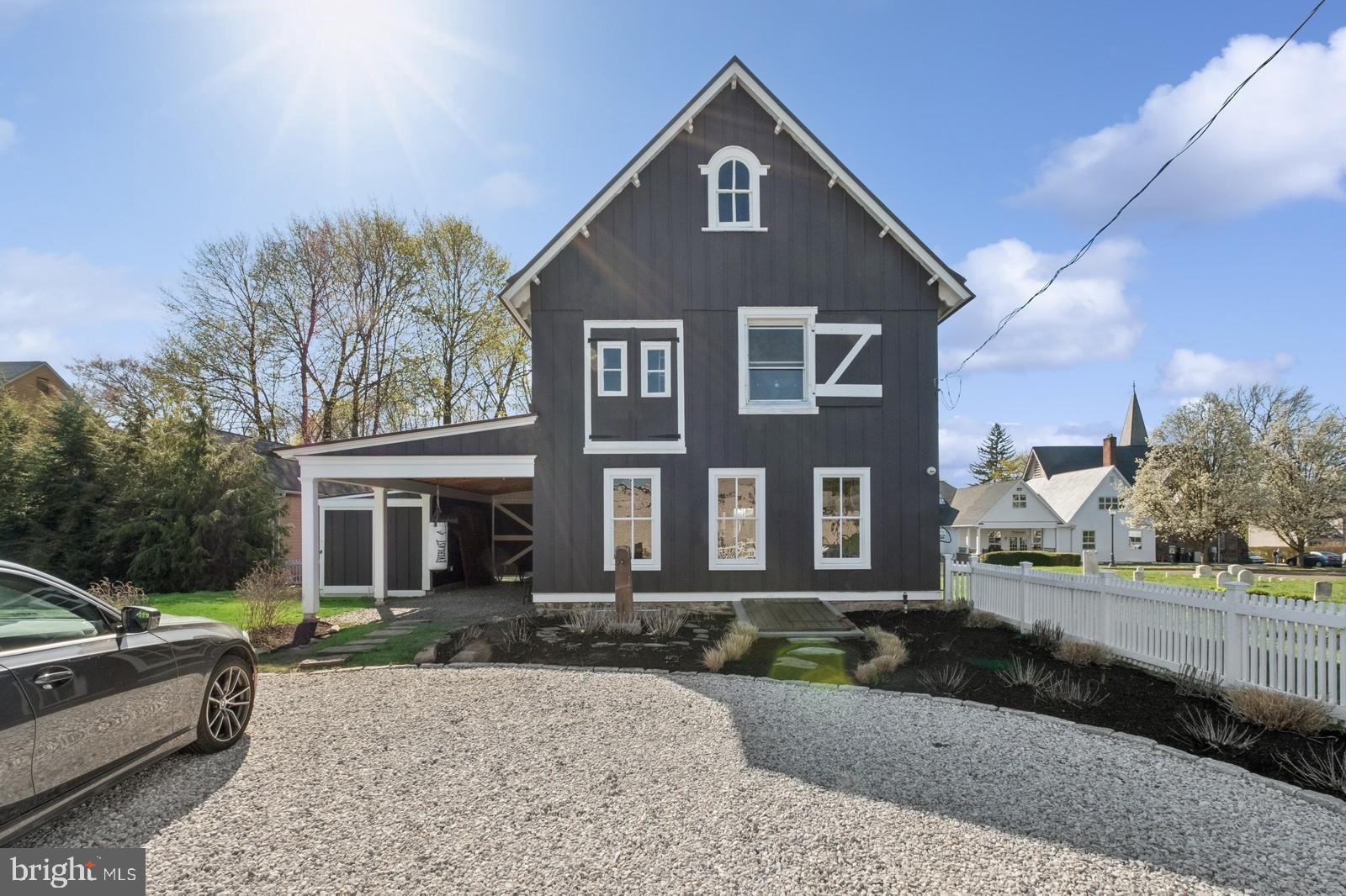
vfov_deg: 70.4
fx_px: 635
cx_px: 673
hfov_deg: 93.3
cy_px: 448
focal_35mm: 17
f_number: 16
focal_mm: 11
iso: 640
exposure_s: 1/150
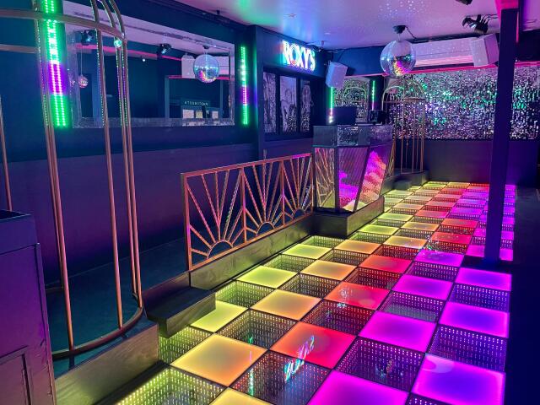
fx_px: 406
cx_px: 270
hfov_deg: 67.3
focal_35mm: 26
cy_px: 202
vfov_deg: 53.1
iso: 200
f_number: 1.6
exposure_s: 1/60
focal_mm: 4.2
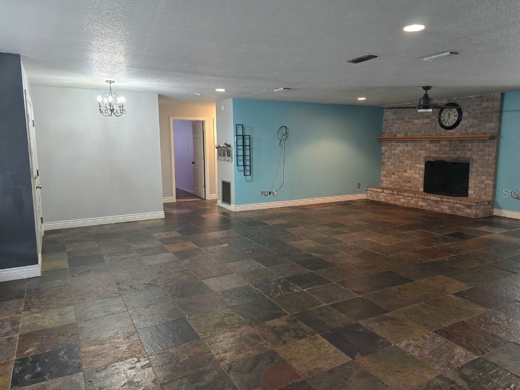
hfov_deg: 69.3
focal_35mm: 25
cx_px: 272
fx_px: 376
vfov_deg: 54.9
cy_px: 193
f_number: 1.7
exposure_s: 1/120
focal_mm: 6.3
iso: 800
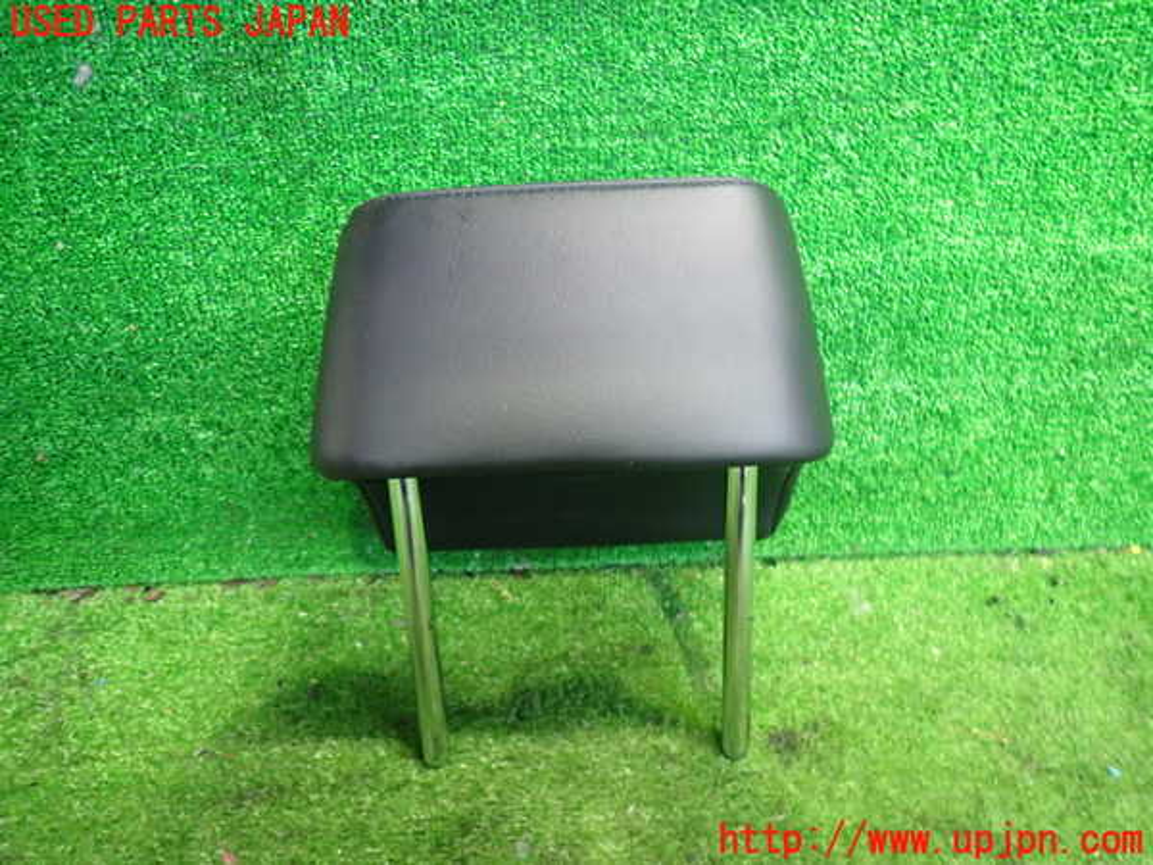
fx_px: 833
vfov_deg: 54.9
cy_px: 432
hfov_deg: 69.4
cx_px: 576
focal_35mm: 25
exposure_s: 1/30
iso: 500
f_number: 2
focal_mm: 4.5
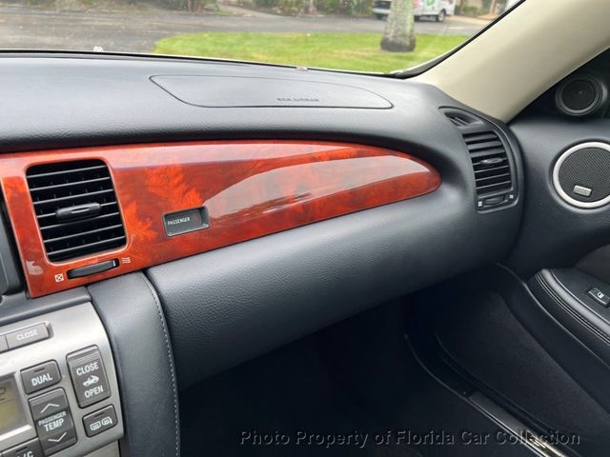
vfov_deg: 53.1
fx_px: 458
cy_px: 228
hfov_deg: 67.3
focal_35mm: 26
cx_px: 305
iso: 40
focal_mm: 5.7
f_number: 1.5
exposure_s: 1/201
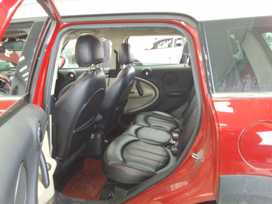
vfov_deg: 49.7
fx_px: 220
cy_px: 102
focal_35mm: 28
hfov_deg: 63.4
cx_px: 136
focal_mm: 2.91
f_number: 1.9
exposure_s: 1/40
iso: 111
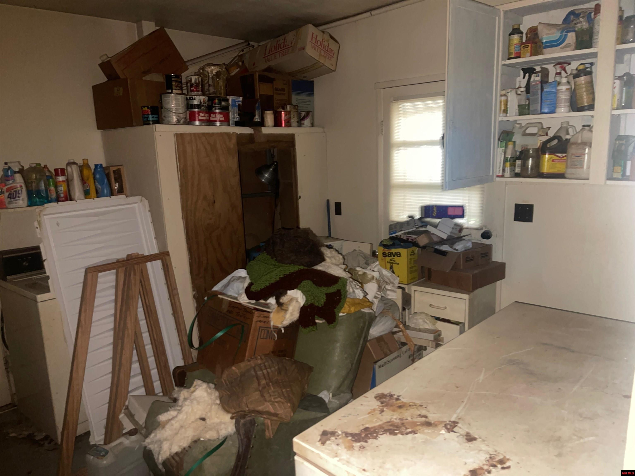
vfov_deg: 54.9
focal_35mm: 25
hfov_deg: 69.4
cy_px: 238
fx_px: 459
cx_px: 318
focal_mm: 5.1
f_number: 1.6
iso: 200
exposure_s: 1/4
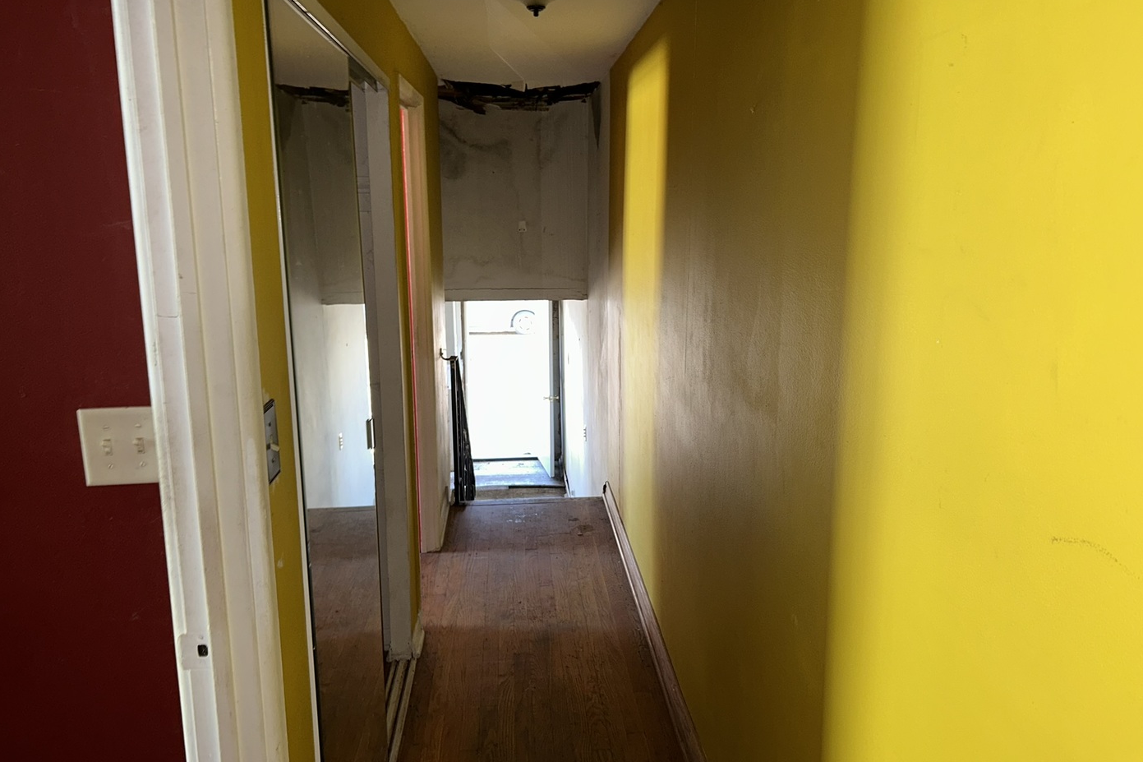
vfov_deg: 46.4
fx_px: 889
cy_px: 371
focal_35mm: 28
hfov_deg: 65.5
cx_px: 581
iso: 50
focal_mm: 5.7
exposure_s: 1/17
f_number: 1.5
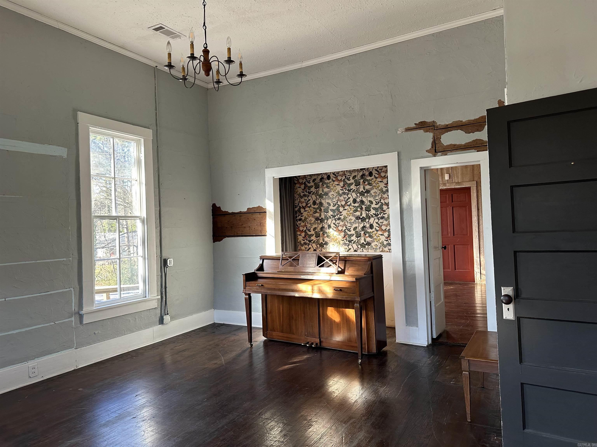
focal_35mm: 24
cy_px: 224
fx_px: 414
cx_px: 298
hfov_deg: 71.6
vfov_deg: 56.8
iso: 125
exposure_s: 1/121
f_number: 1.78
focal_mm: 6.86
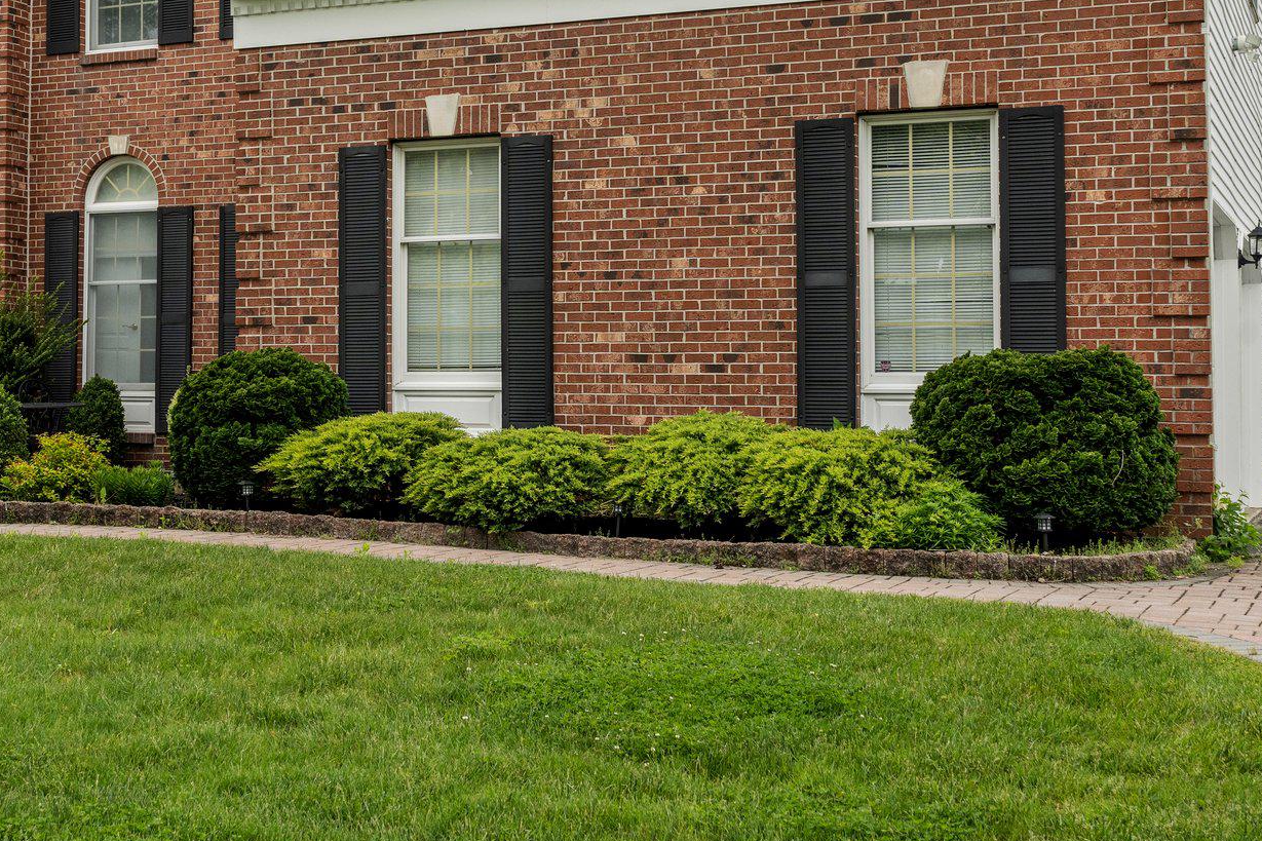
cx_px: 341
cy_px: 200
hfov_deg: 35.6
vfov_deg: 24.3
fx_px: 1928
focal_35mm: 55
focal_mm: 33
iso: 640
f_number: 7.1
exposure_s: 1/250
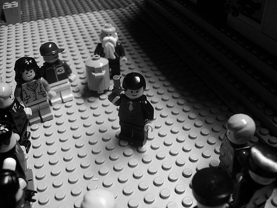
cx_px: 138
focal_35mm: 36
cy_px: 104
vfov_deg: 39.6
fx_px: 288
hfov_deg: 51.4
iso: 160
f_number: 2.7
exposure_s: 1/15
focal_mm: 6
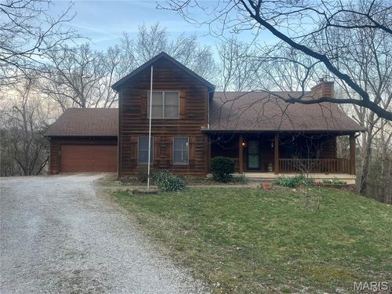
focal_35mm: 26
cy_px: 147
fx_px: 294
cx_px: 196
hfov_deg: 67.3
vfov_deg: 53.1
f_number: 1.6
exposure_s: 1/121
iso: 50
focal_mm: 5.1
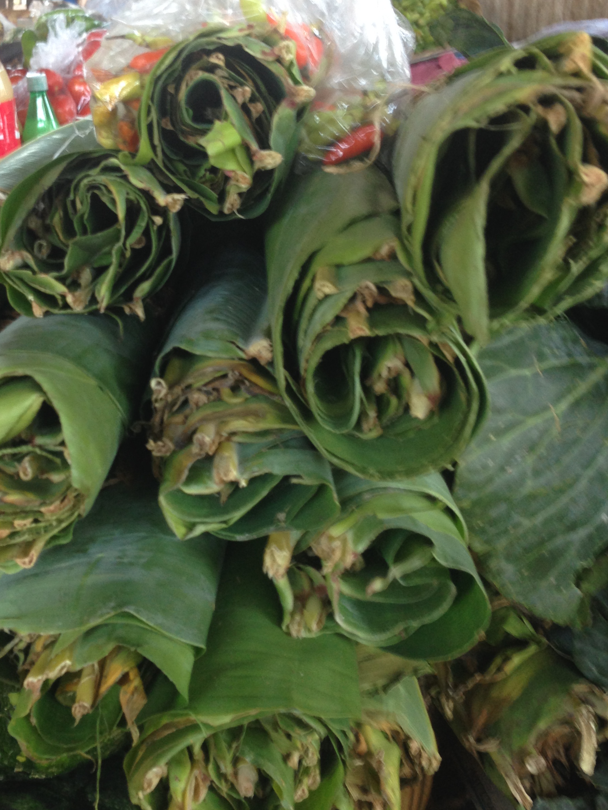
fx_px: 1054
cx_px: 218
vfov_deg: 41.9
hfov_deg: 32.0
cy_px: 337
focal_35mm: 45
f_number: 2.4
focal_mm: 4.12
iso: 80
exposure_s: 1/20
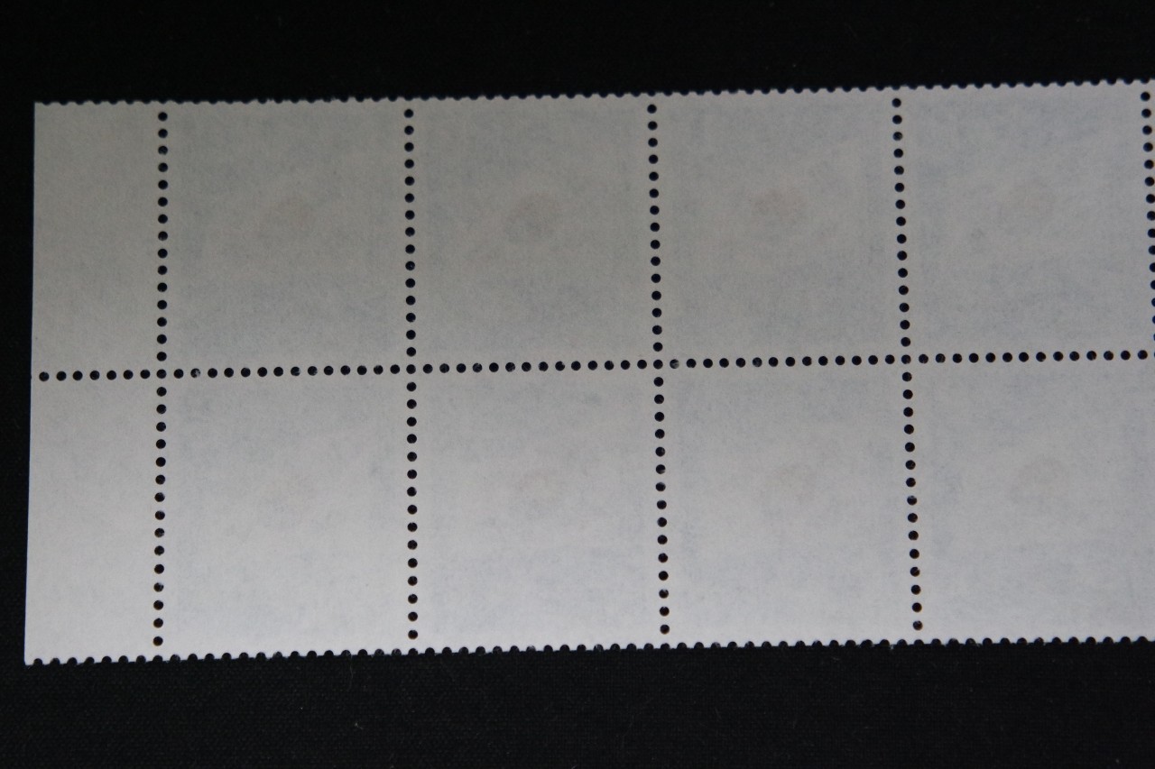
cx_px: 578
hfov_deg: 26.3
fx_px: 2470
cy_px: 384
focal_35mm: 77
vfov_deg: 17.7
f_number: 5.6
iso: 1600
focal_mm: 50
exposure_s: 1/80
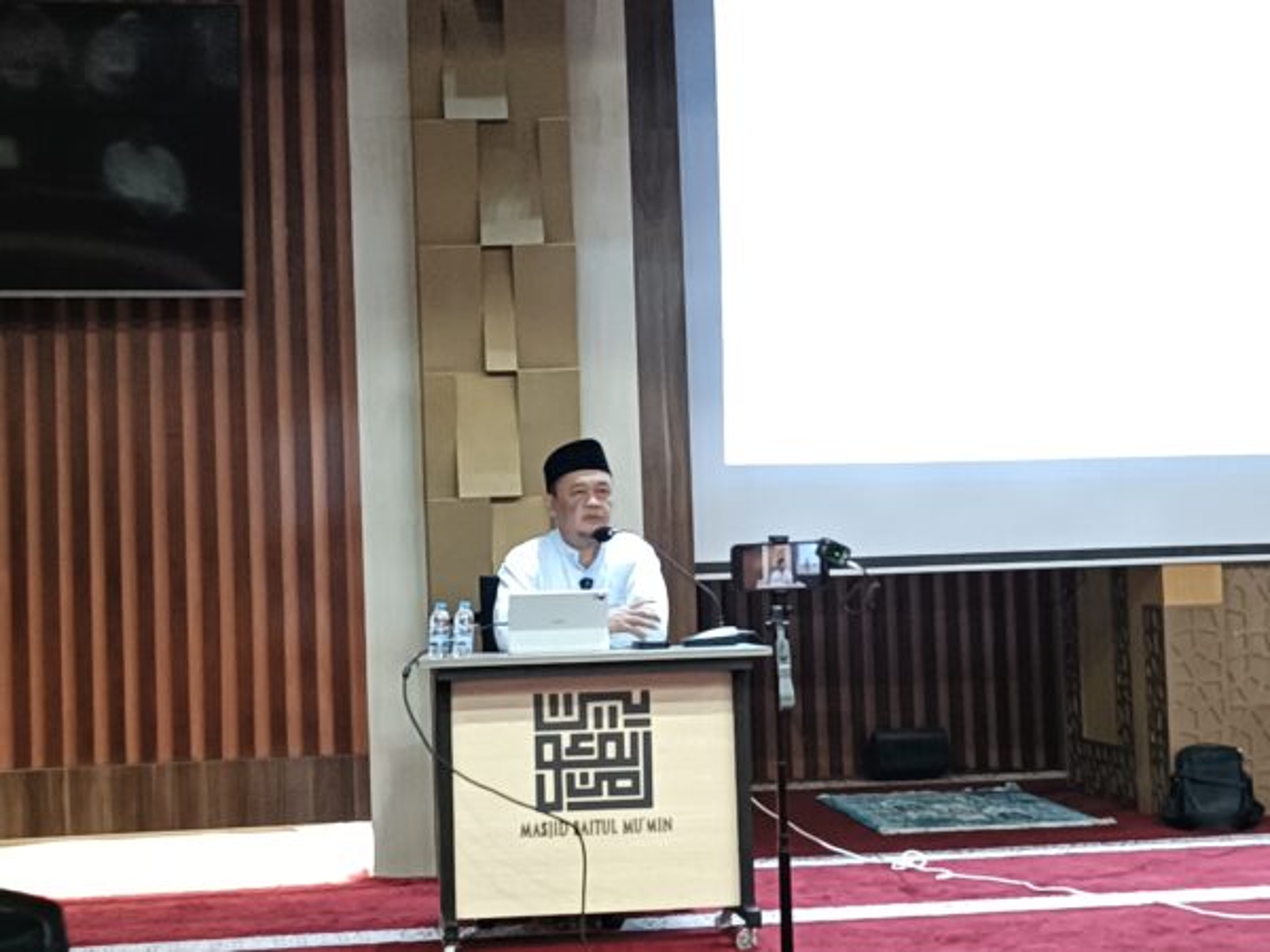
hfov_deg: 27.4
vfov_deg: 20.7
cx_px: 635
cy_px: 476
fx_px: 2605
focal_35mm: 71
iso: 2500
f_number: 1.7
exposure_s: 1/24
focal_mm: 4.7
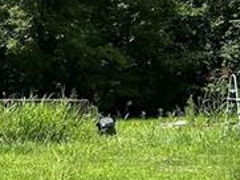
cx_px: -61
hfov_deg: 13.0
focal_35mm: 147
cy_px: 66
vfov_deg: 10.1
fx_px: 1020
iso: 50
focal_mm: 5.7
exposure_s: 1/3077
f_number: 1.5
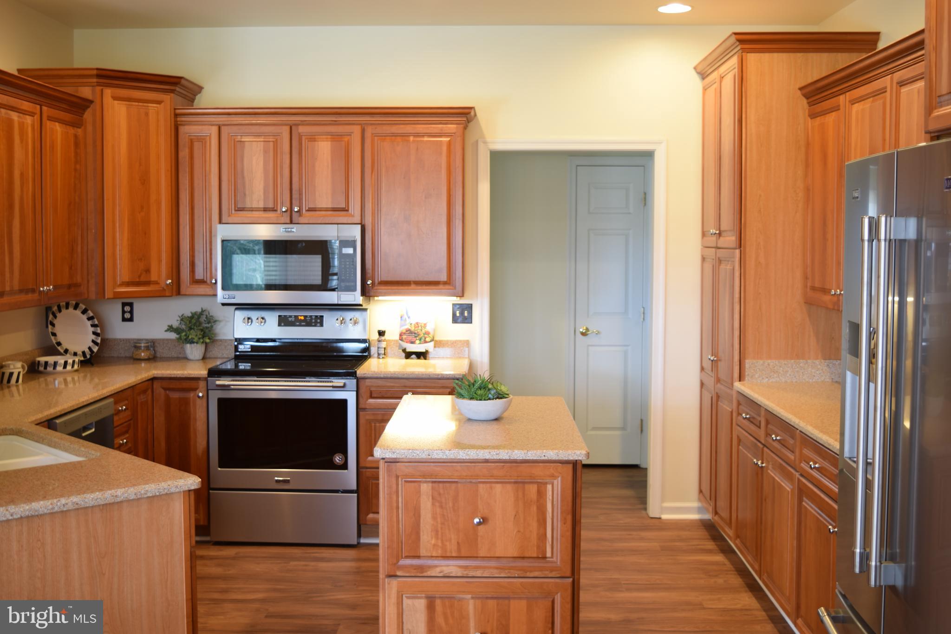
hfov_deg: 47.9
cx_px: 476
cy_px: 317
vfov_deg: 33.0
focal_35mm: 40
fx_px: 1070
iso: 100
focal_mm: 27
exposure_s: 1/3
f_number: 4
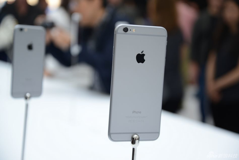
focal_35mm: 85
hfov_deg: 23.9
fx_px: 564
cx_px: 120
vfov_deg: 16.1
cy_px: 80
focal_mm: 85
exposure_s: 1/200
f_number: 4.5
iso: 320
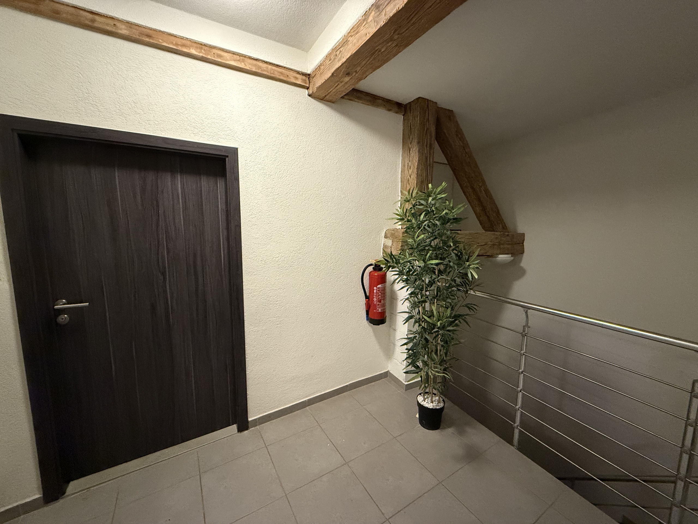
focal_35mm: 14
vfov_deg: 85.7
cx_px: 349
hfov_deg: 102.1
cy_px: 262
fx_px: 282
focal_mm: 2.22
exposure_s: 1/50
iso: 800
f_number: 2.2
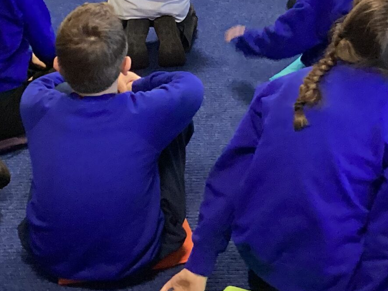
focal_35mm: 90
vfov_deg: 15.8
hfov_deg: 21.7
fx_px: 1009
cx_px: 238
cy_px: -60
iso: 250
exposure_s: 1/50
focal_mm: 3.3
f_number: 2.4
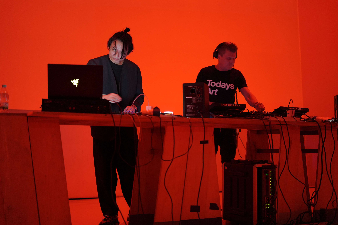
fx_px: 469
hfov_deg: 39.6
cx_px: 169
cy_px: 112
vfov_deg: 27.0
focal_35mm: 50
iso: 2500
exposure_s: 1/40
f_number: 1.8
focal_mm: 50
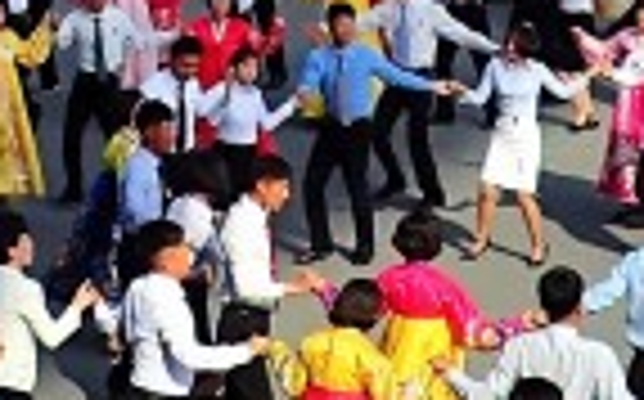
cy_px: 180
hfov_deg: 15.1
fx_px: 2402
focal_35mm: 137
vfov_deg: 9.5
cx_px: 549
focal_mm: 4.5
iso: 100
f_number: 8
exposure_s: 1/200
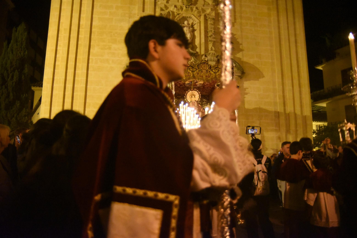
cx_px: 178
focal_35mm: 29
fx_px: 288
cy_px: 119
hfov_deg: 63.6
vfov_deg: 45.0
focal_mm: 29
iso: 12800
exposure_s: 1/160
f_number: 3.5
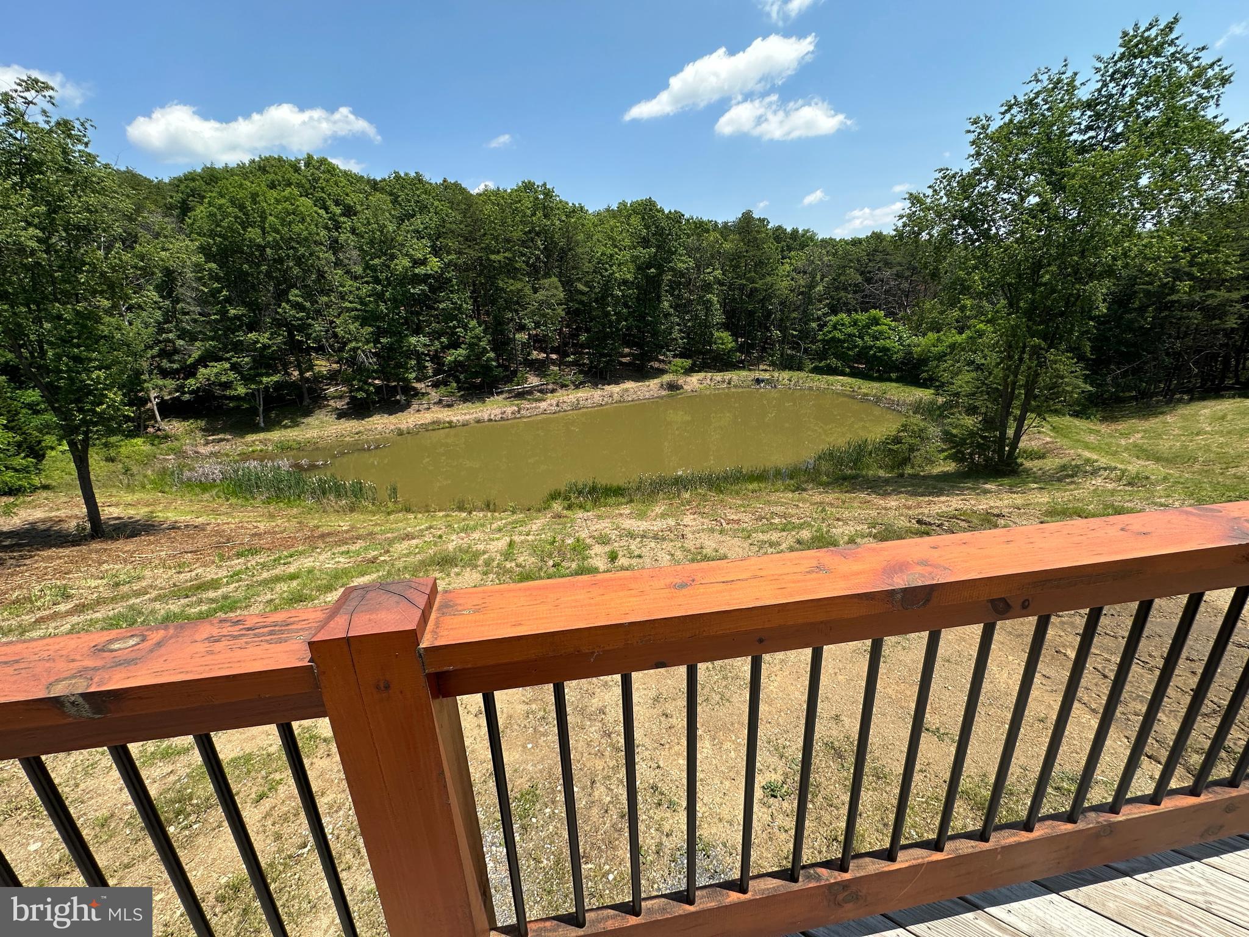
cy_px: 468
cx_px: 624
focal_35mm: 14
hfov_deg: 102.1
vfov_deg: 85.7
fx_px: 505
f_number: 2.2
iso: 50
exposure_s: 1/1247
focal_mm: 2.22
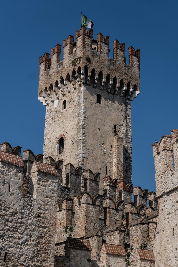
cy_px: 134
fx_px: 538
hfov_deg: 18.8
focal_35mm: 73
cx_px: 89
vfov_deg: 27.9
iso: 100
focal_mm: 48.4
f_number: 5.6
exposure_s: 1/1250
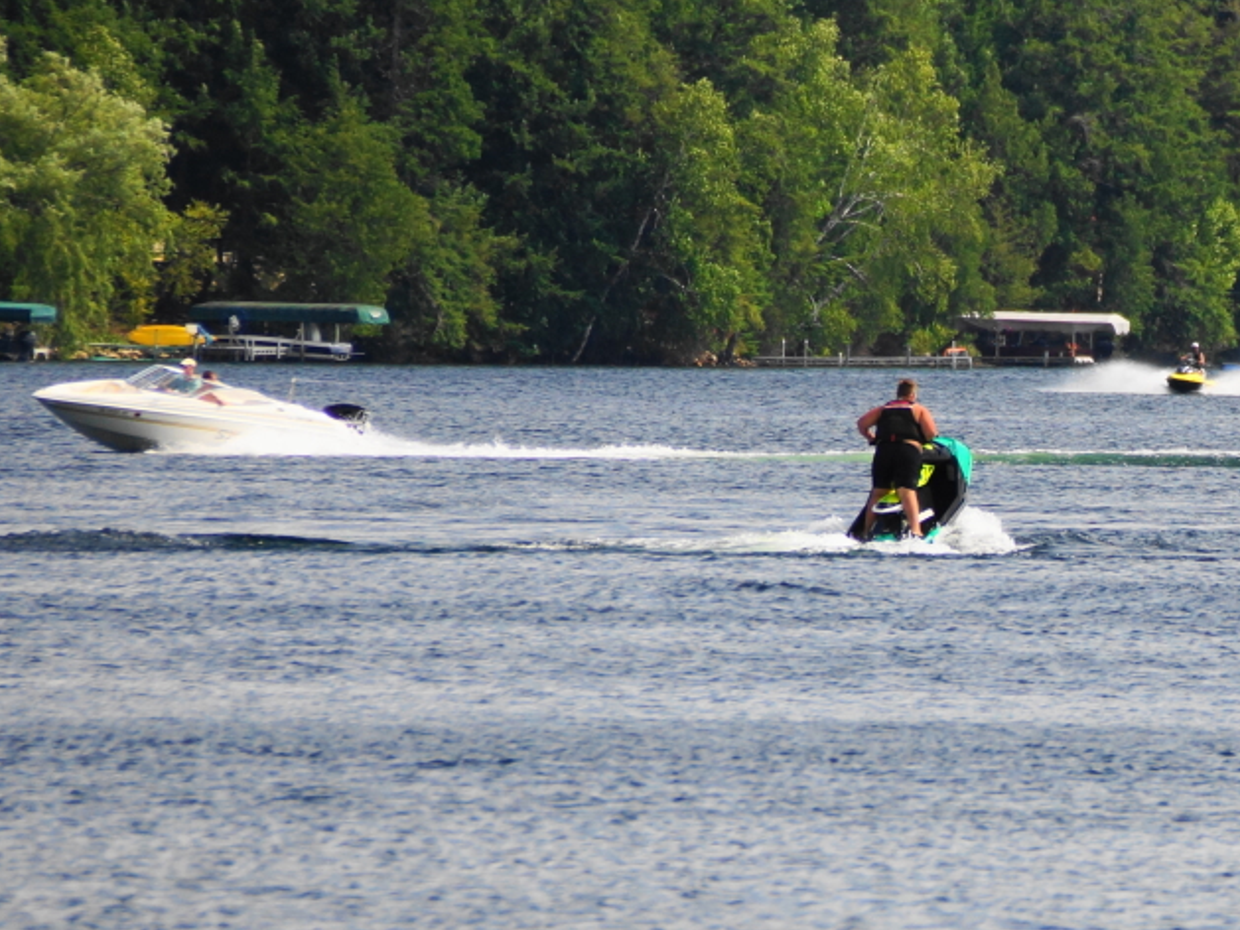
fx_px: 20530
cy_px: 317
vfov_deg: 2.6
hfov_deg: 3.5
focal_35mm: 573
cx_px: 962
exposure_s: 1/400
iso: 250
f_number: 6.3
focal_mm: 250
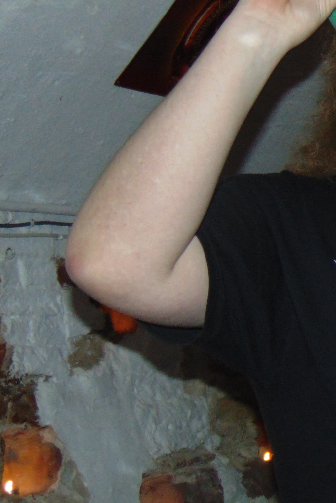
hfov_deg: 13.1
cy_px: 183
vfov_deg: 21.0
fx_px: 1358
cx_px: 551
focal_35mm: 97
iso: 200
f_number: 3.3
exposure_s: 1/8
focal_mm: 6.9
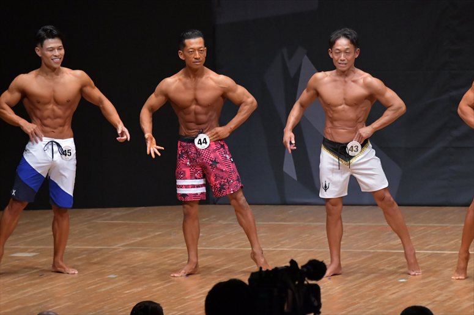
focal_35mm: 270
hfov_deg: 7.6
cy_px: 158
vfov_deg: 5.1
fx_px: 3553
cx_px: 237
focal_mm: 180
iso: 6400
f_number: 5.6
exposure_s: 1/400
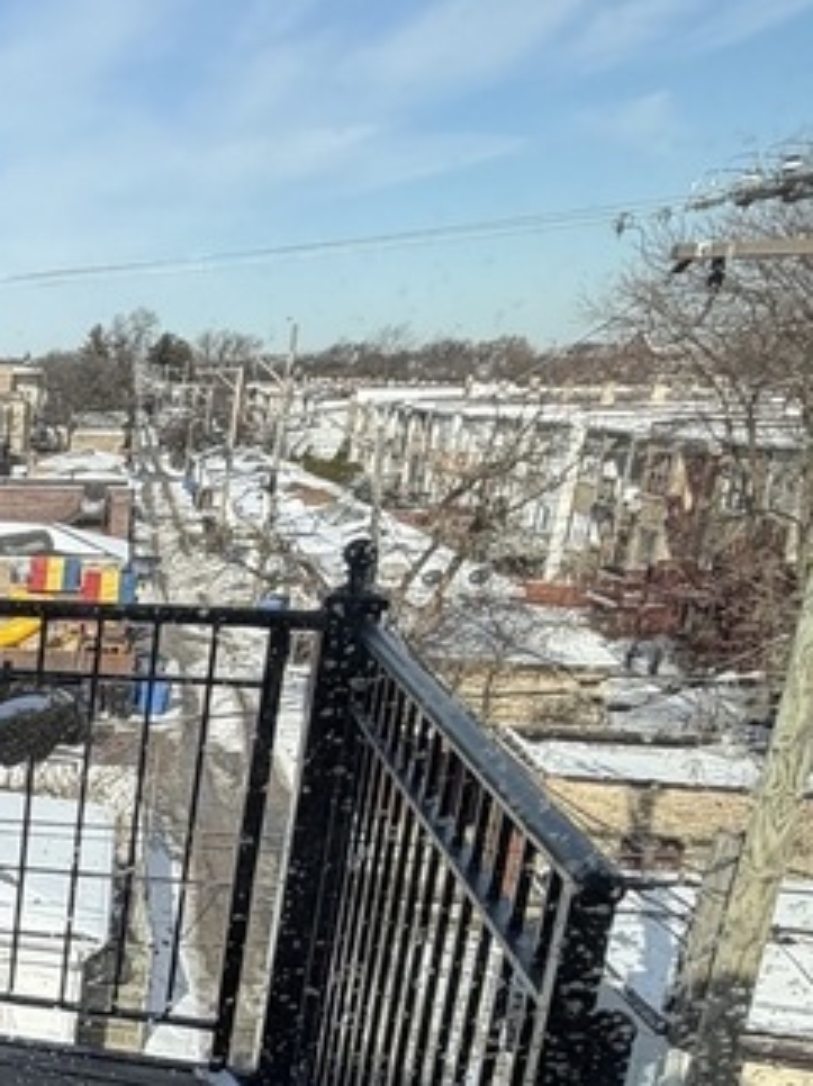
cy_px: 843
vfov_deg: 39.1
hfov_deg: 23.5
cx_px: -462
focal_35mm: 47
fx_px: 1474
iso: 32
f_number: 2.2
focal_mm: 2.22
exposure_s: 1/770
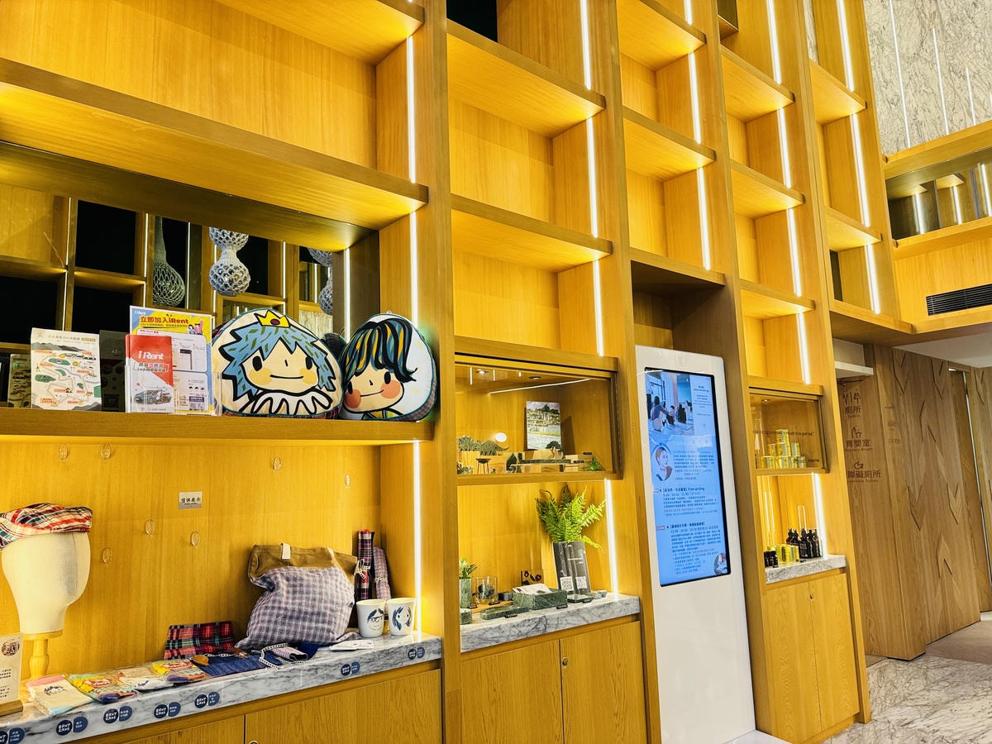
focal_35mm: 24
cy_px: 372
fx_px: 688
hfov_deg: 71.6
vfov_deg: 56.8
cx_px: 496
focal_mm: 6.86
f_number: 1.78
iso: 200
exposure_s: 1/60
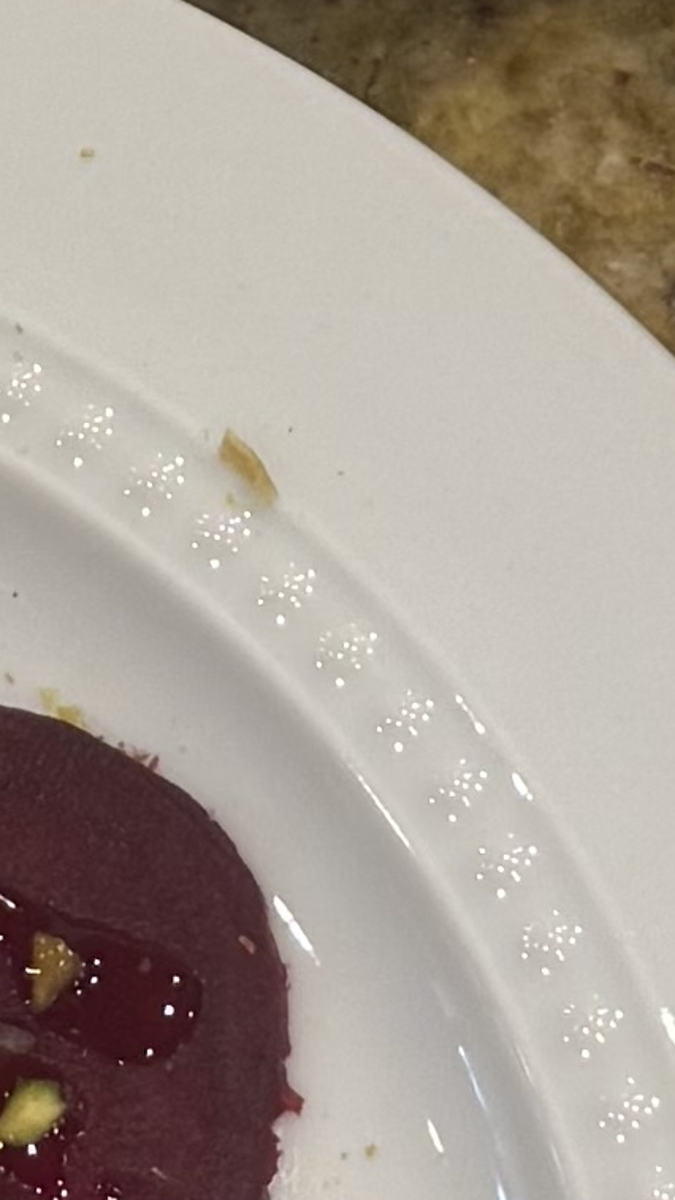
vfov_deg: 10.6
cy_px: -489
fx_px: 6273
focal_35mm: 197
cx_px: 32
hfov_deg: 6.1
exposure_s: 1/60
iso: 125
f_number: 1.78
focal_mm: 6.76
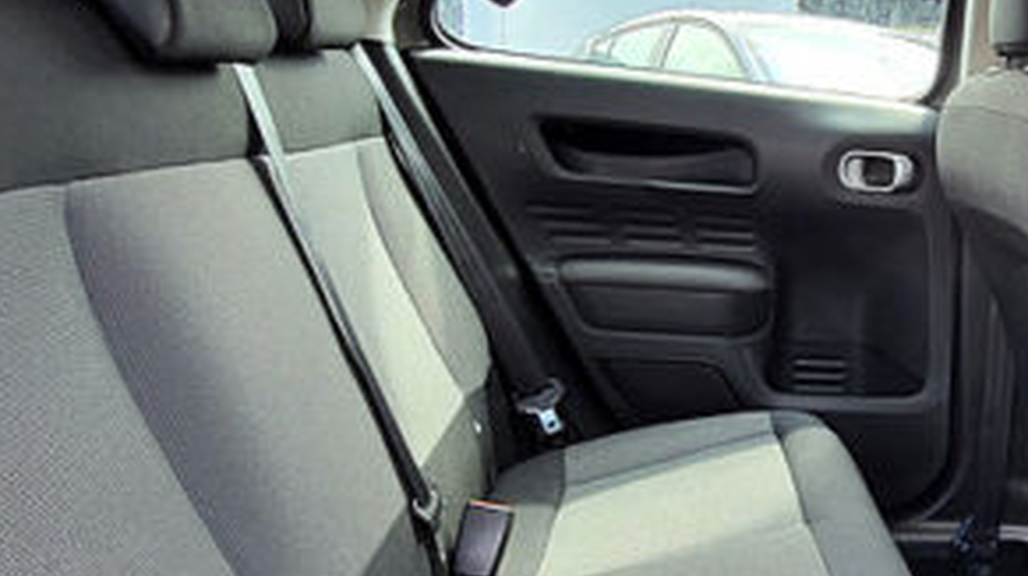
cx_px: 894
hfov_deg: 47.3
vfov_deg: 30.1
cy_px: 392
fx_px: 1062
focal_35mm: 39
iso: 64
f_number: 2.2
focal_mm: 1.74
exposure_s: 1/50
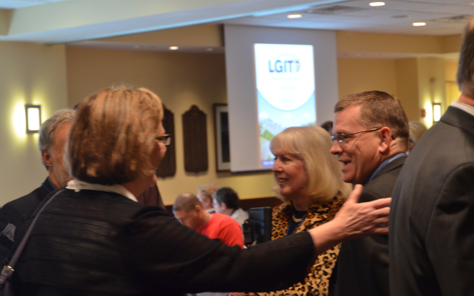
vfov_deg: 13.1
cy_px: 155
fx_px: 1285
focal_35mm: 100
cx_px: 237
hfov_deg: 20.9
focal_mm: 65
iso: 1250
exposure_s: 1/30
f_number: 5
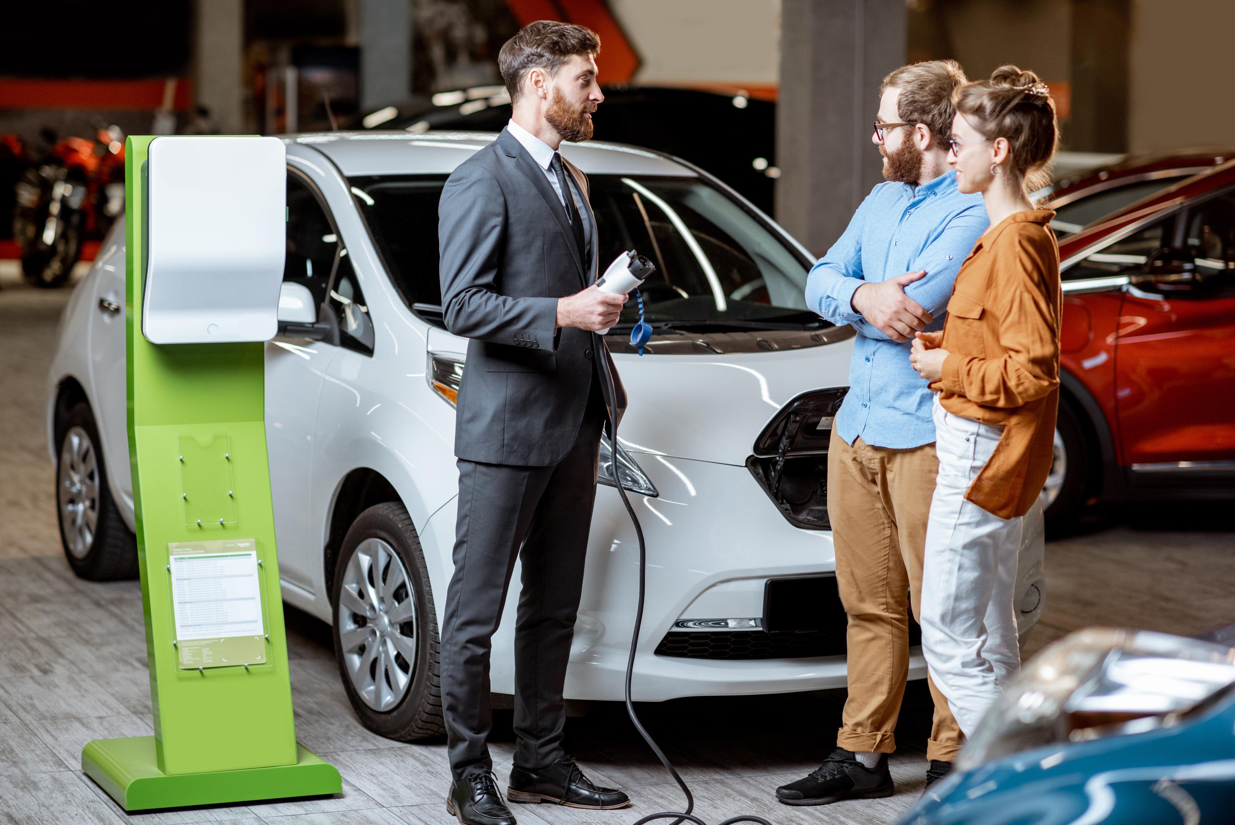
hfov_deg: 23.9
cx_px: 618
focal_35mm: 85
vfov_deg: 16.1
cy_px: 412
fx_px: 2917
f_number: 2.2
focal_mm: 85
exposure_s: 1/200
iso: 500
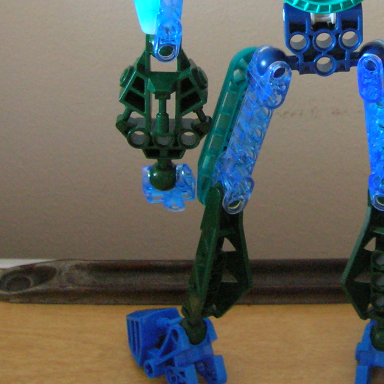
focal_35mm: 78
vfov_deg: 21.5
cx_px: 317
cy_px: 16
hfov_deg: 21.9
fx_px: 979
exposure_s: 1/2.1
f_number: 2.9
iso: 200
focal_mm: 5.7
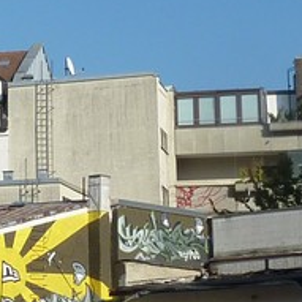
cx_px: -153
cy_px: 130
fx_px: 1609
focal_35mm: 163
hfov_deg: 10.4
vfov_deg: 10.7
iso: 80
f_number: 5.6
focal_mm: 5
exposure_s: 1/500
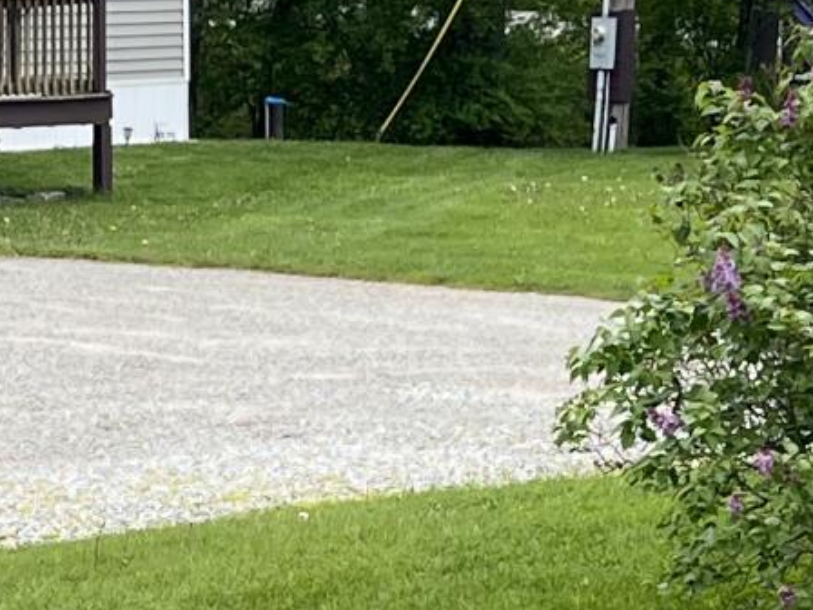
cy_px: 650
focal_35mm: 174
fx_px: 4087
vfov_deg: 8.5
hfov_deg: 11.3
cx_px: 98
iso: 50
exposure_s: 1/1488
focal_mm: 5.7
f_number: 1.5
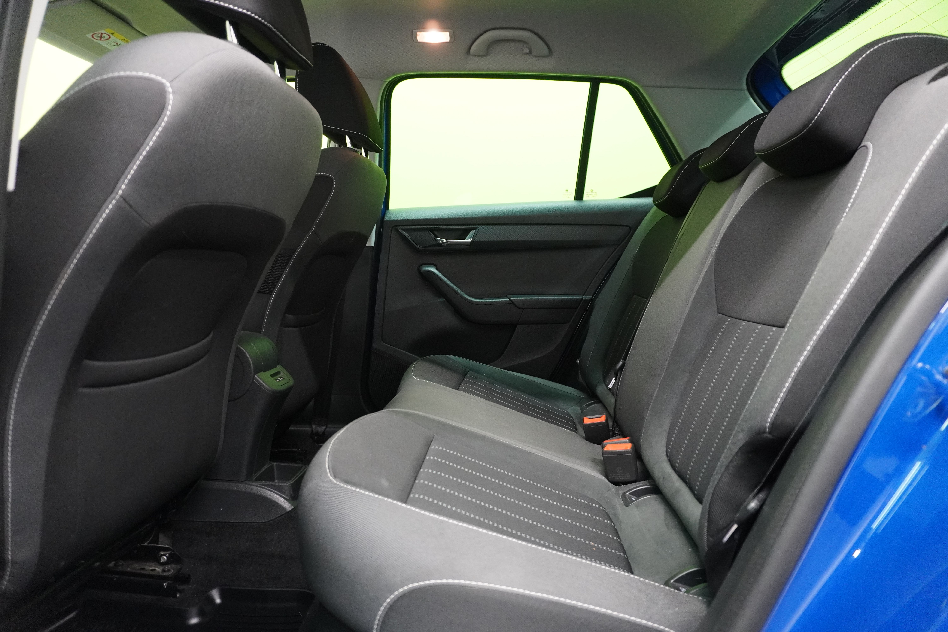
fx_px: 632
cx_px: 474
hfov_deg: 73.7
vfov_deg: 53.1
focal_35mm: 24
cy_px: 316
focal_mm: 16
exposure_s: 1/30
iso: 2000
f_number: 3.5
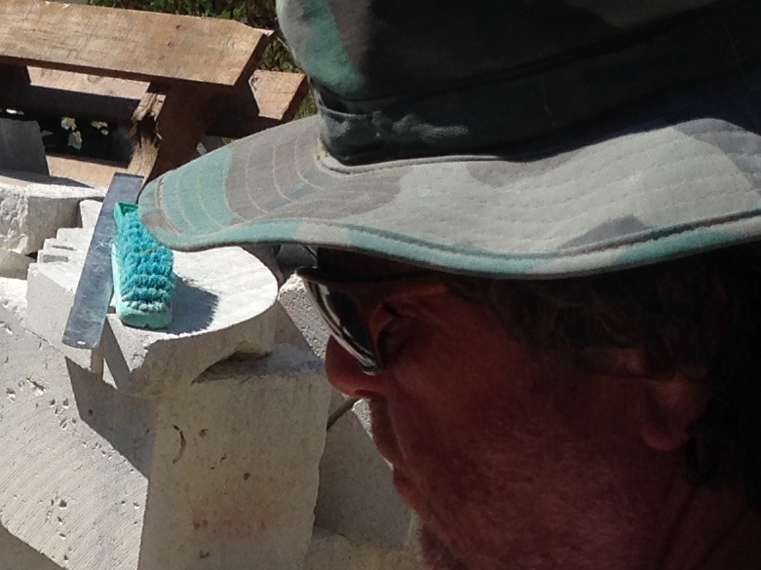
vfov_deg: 10.7
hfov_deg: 14.1
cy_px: 405
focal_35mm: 138
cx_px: -24
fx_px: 3032
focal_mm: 4.12
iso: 50
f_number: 2.4
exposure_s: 1/2710
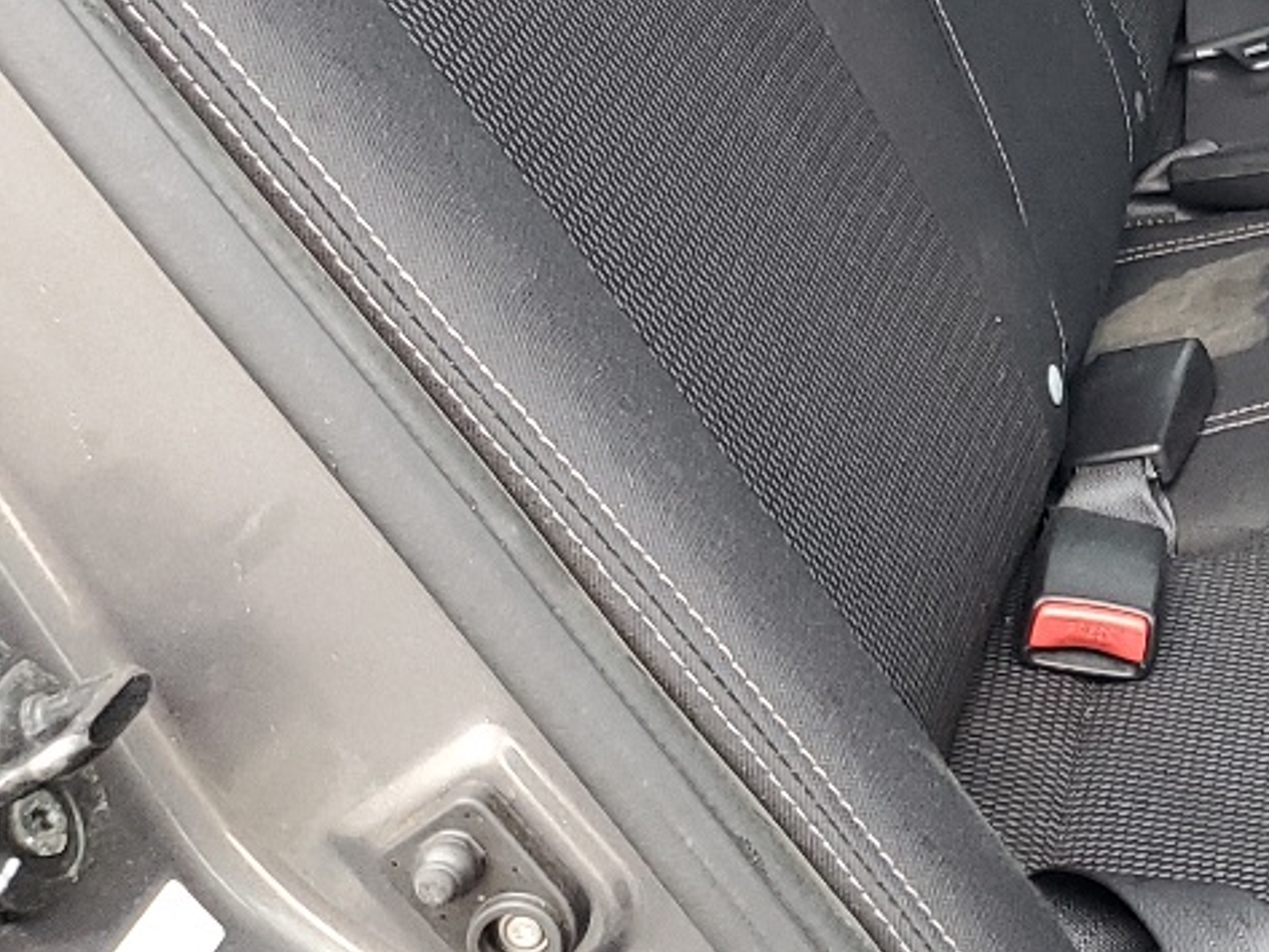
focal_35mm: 88
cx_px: 1760
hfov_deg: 20.0
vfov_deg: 16.2
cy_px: -164
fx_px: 3227
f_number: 1.5
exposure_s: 1/60.2
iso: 109
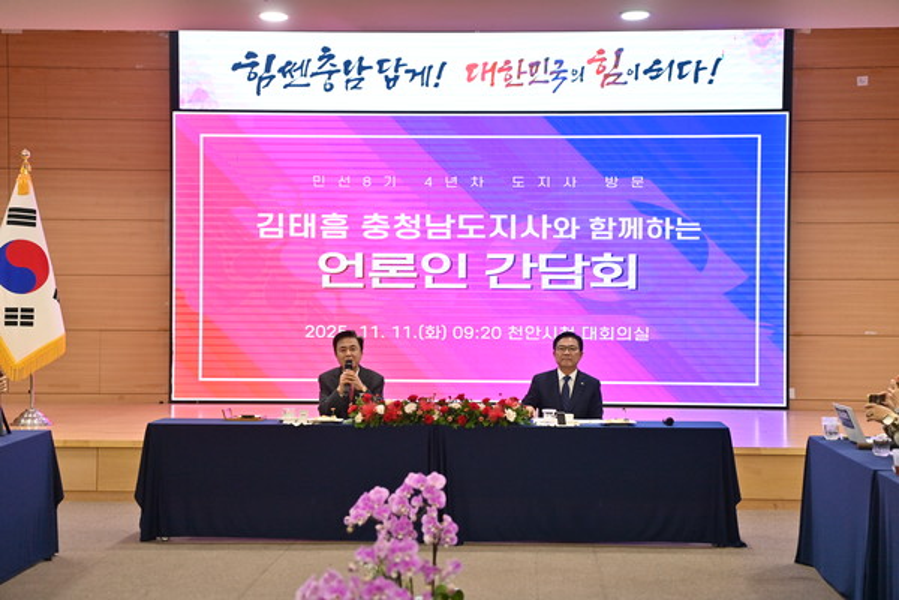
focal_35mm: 70
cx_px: 450
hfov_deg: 28.8
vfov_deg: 19.5
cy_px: 300
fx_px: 1748
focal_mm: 70
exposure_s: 1/200
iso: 1000
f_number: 3.5
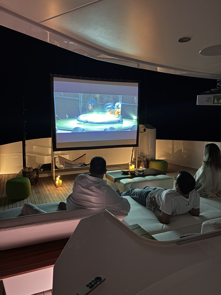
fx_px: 221
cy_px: 148
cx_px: 110
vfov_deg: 67.3
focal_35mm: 26
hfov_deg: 53.1
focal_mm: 5.96
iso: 800
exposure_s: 1/20
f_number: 1.6
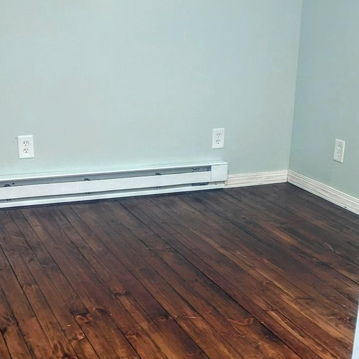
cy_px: 225
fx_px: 622
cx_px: 166
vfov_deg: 32.1
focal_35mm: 53
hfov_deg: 32.2
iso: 239
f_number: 1.85
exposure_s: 1/40
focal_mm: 6.81
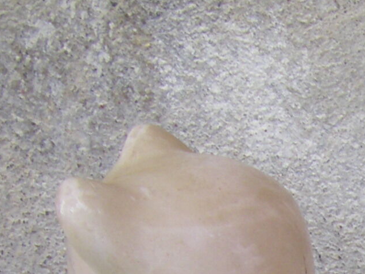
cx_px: 593
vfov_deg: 7.4
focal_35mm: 195
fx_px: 2056
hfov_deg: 9.8
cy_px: 486
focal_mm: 6.3
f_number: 3.5
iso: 64
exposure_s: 1/125
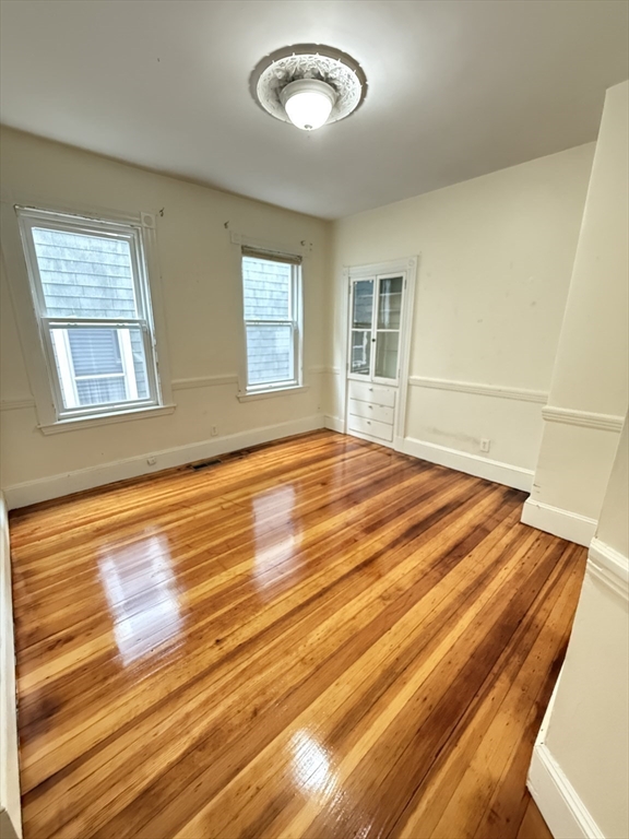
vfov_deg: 102.1
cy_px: 420
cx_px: 314
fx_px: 339
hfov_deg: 85.7
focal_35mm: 14
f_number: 2.2
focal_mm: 2.22
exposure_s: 1/30
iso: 1250
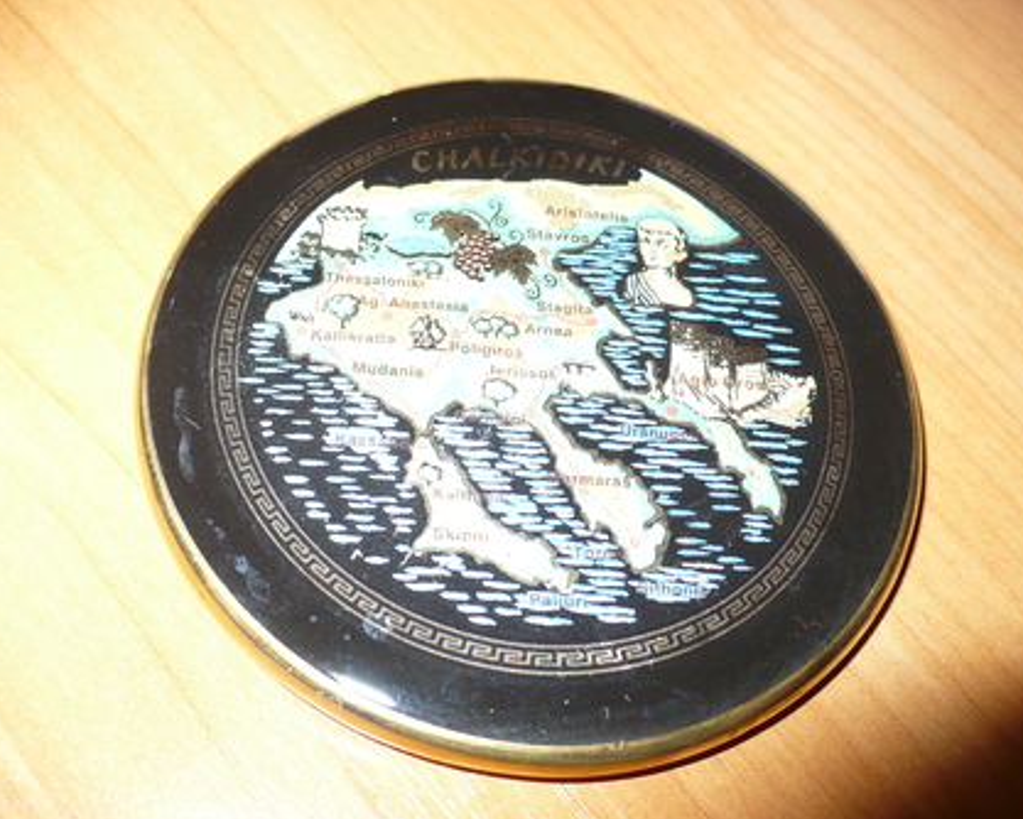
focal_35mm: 39
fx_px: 1181
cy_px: 410
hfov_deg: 46.8
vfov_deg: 38.3
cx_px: 513
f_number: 2.8
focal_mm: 6.1
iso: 100
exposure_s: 1/30
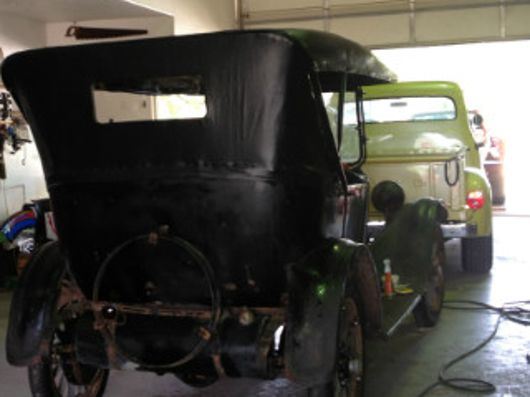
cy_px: 207
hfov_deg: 27.6
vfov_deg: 21.0
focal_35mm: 70
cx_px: 164
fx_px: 1072
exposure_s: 1/20
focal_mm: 4.28
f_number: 2.4
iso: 50
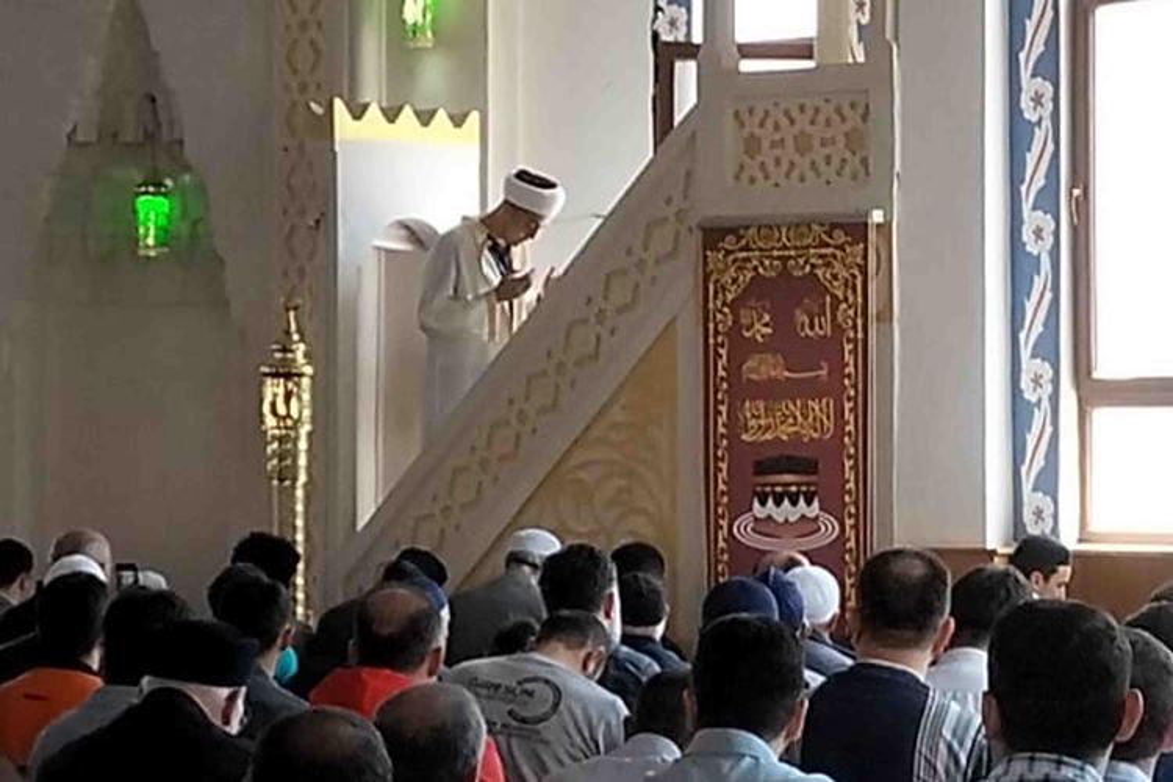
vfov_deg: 26.5
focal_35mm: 51
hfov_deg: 38.9
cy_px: 391
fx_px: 1662
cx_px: 586
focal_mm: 34
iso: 200
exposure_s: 1/400
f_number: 10
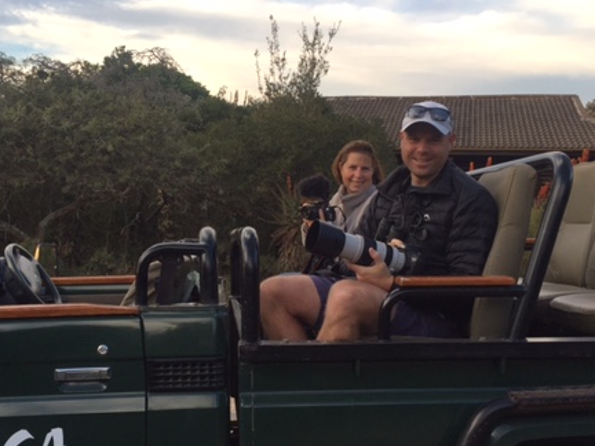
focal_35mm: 43
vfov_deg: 33.5
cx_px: 258
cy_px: 256
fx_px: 739
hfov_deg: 43.8
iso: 32
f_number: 2.2
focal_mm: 4.15
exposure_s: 1/302
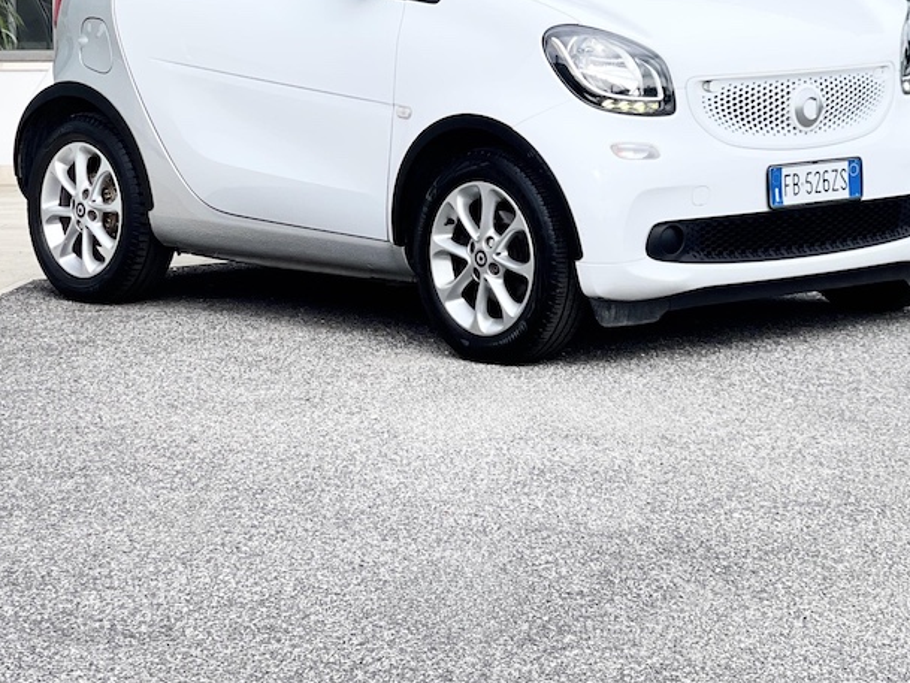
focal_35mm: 131
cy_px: 108
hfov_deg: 15.0
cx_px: 515
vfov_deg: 11.3
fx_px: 3444
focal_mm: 7.5
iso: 32
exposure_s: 1/815
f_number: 2.2
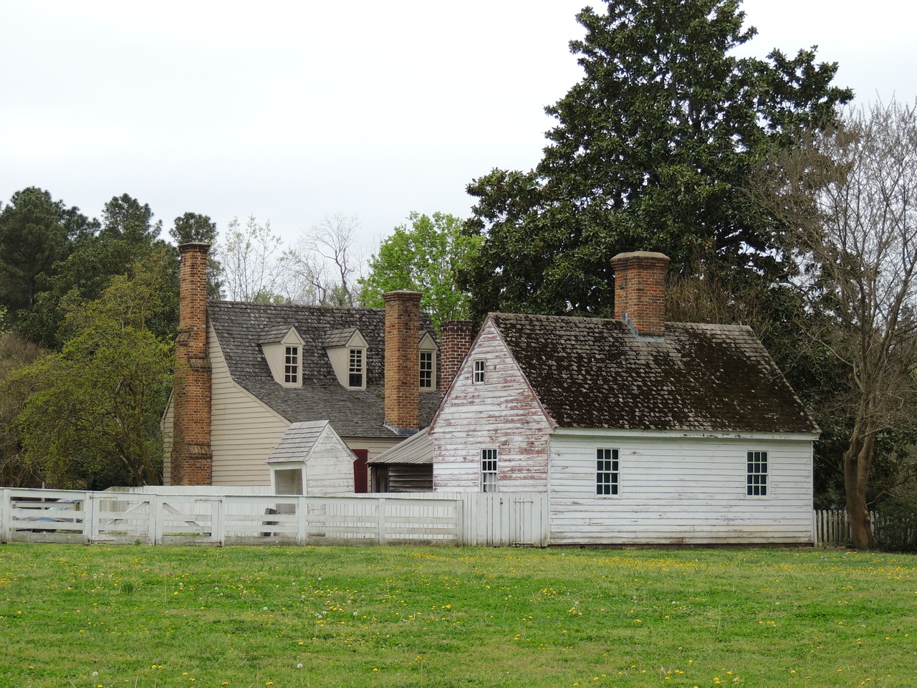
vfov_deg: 14.8
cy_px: 344
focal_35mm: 100
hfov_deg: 19.6
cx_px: 458
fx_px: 2649
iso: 100
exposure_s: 1/500
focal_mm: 17.8
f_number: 4.1
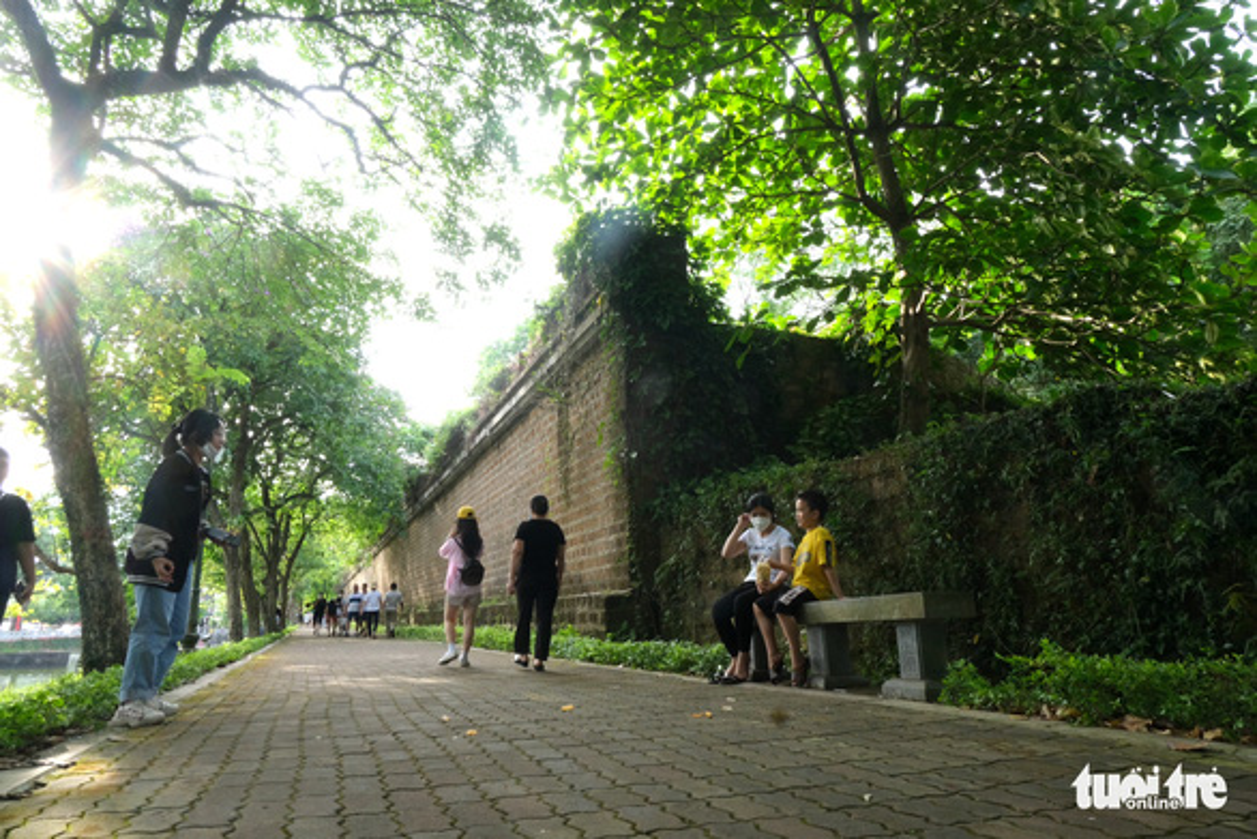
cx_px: 628
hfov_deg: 76.1
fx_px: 803
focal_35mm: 23
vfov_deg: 55.1
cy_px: 420
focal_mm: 15
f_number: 22
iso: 1250
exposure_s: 1/25
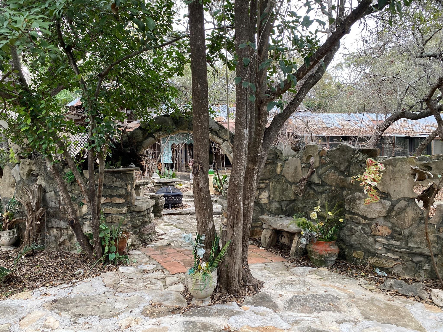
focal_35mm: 26
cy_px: 166
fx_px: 333
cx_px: 222
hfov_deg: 67.3
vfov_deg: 53.1
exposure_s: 1/117
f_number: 1.8
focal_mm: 4.25
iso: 125
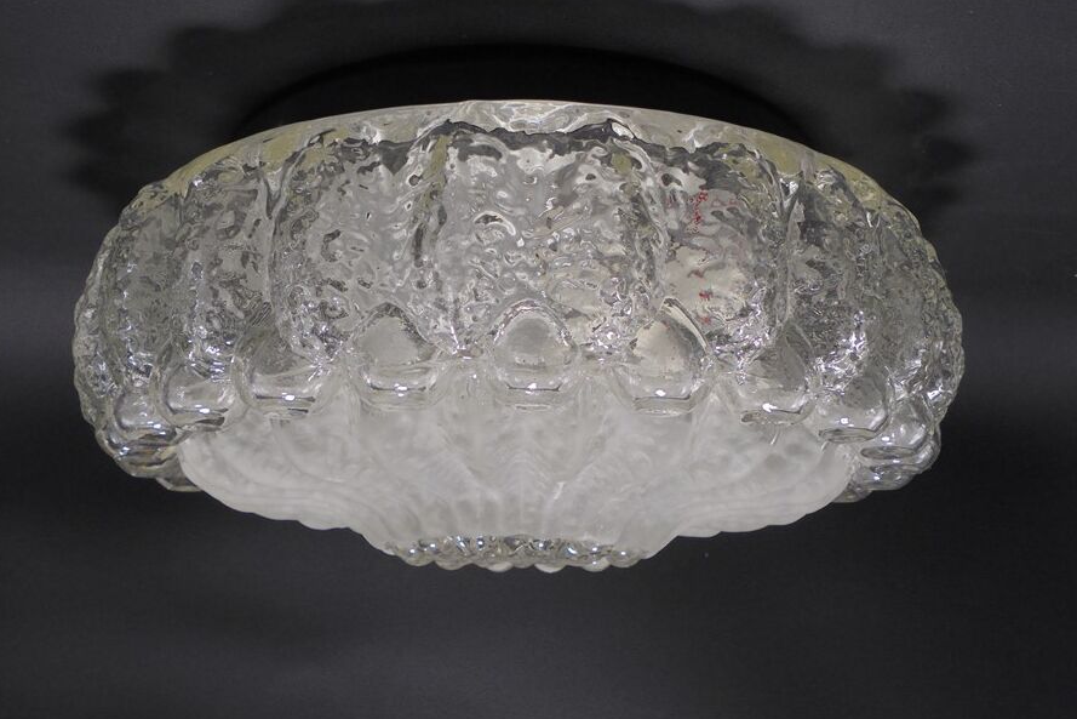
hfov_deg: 48.5
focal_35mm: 40
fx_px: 1197
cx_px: 537
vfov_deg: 33.4
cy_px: 339
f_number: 4.2
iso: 100
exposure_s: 1/30
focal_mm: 6.9
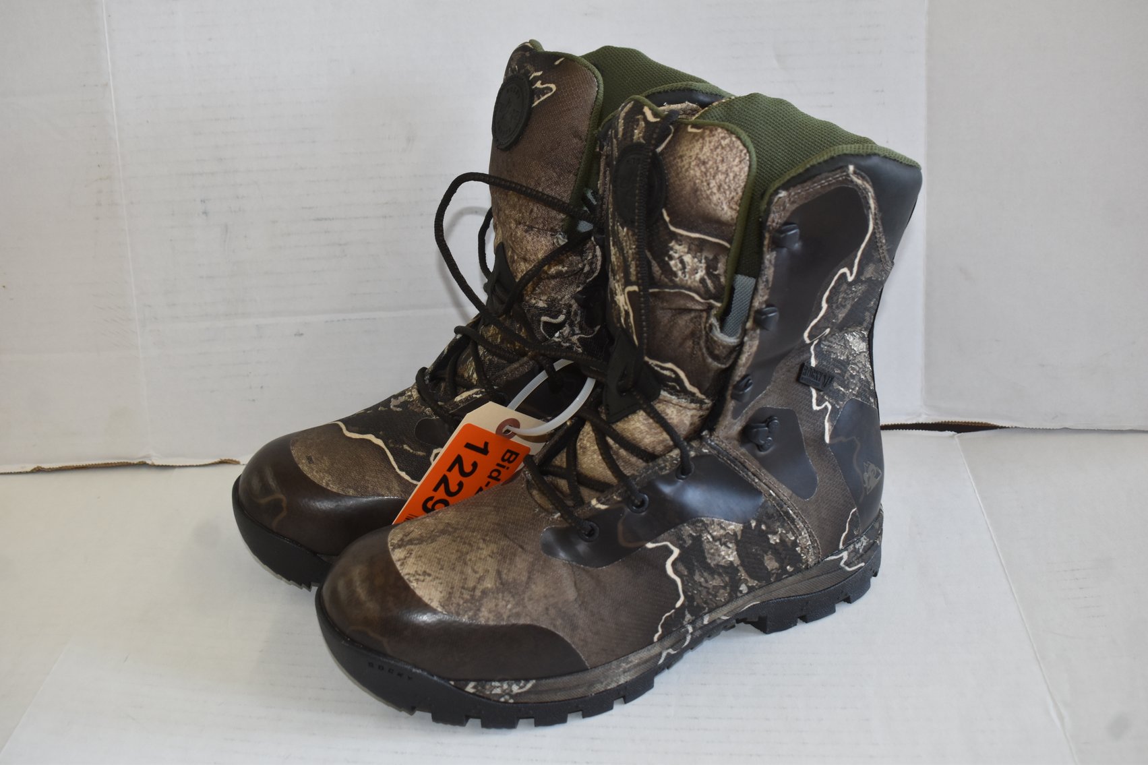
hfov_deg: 49.6
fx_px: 1243
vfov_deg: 34.2
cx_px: 574
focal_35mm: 39
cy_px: 382
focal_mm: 26
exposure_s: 1/60
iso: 500
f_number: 5.6
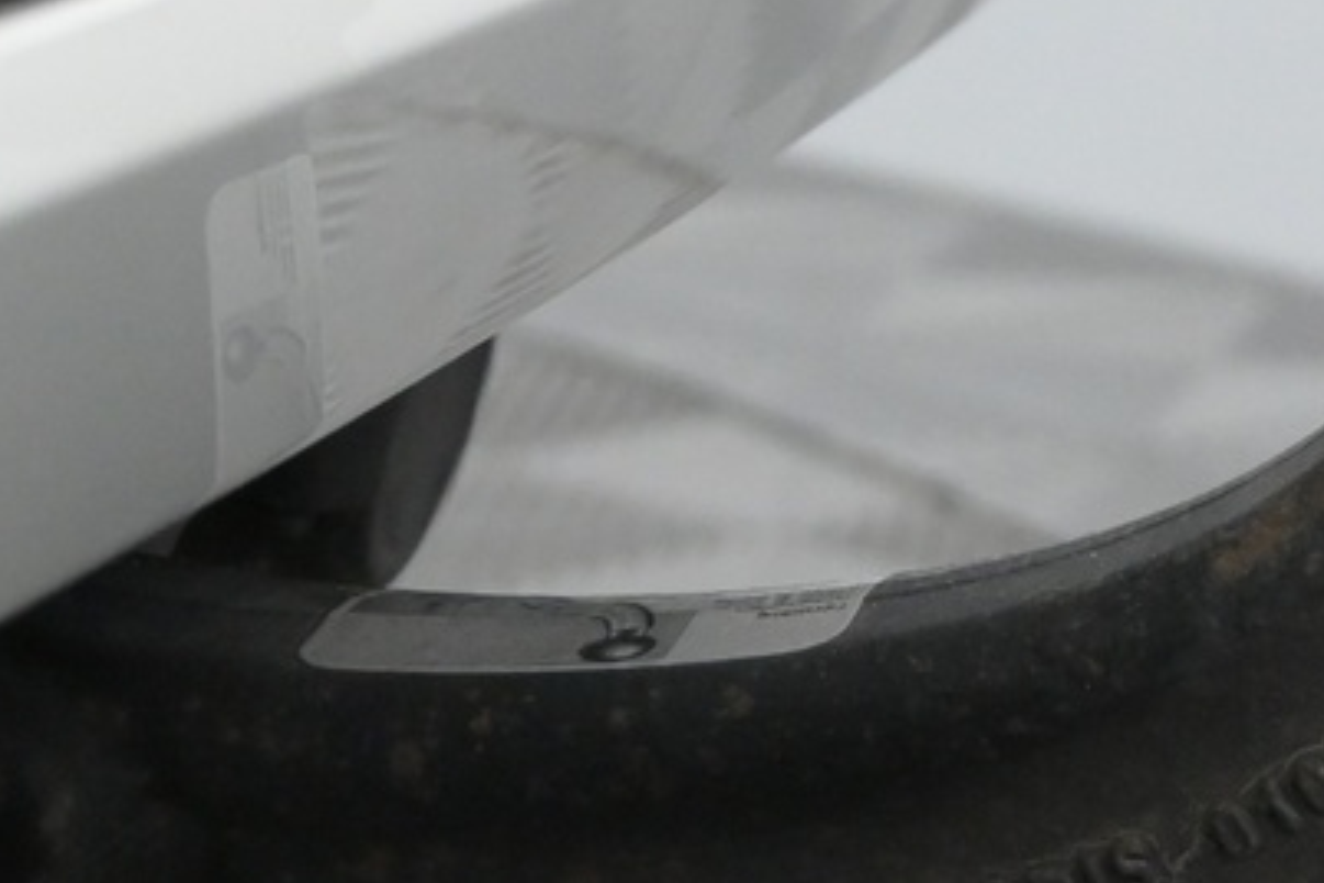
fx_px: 5554
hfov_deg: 13.1
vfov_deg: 9.0
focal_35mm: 151
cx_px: 1736
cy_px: 13
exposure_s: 1/100
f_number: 5
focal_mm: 25
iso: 2500
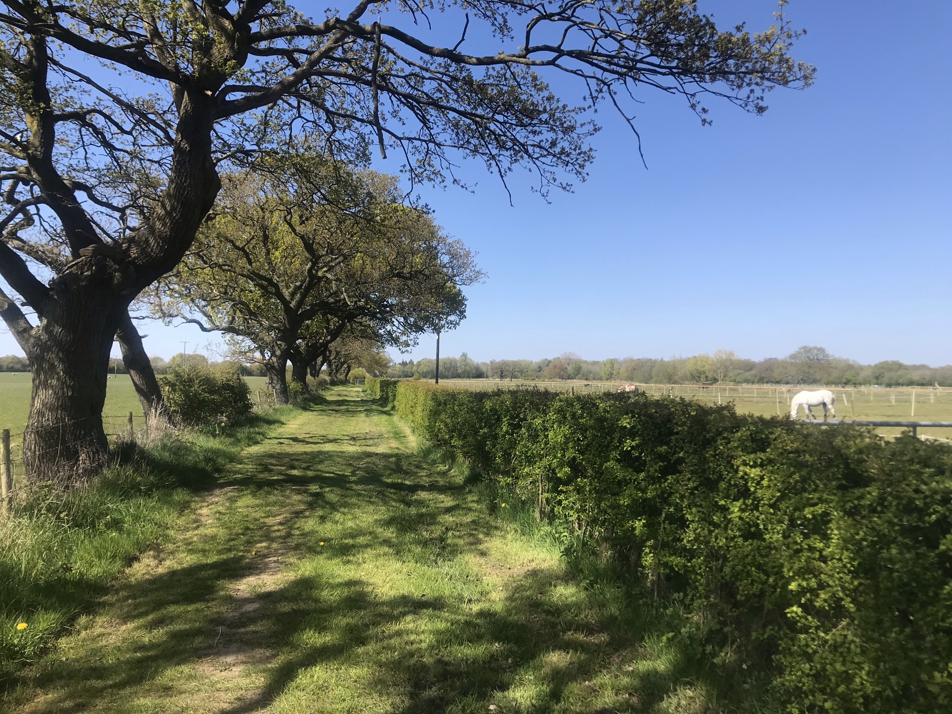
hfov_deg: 63.4
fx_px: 770
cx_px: 476
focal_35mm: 28
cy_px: 357
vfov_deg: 49.7
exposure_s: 1/1709
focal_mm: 3.99
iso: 20
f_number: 1.8
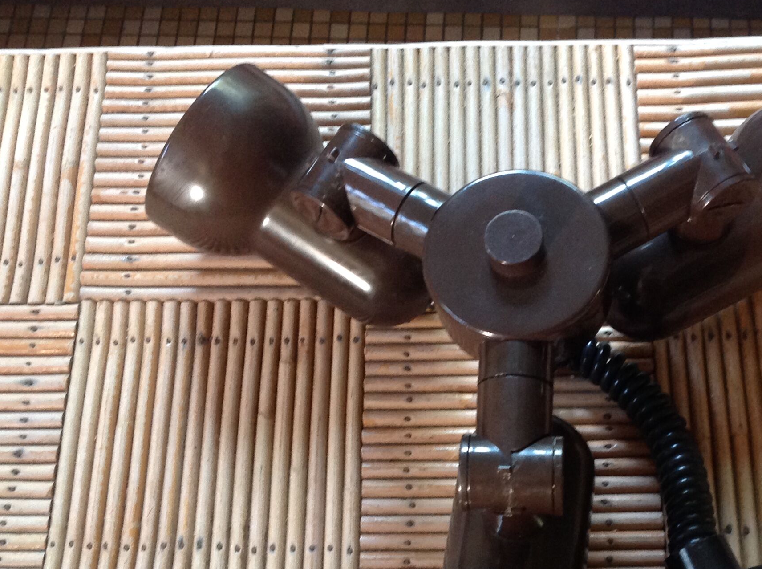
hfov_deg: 35.8
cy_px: 396
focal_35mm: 53
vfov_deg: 27.2
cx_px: 525
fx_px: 1165
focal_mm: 4.28
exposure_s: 1/15
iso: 200
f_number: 2.4
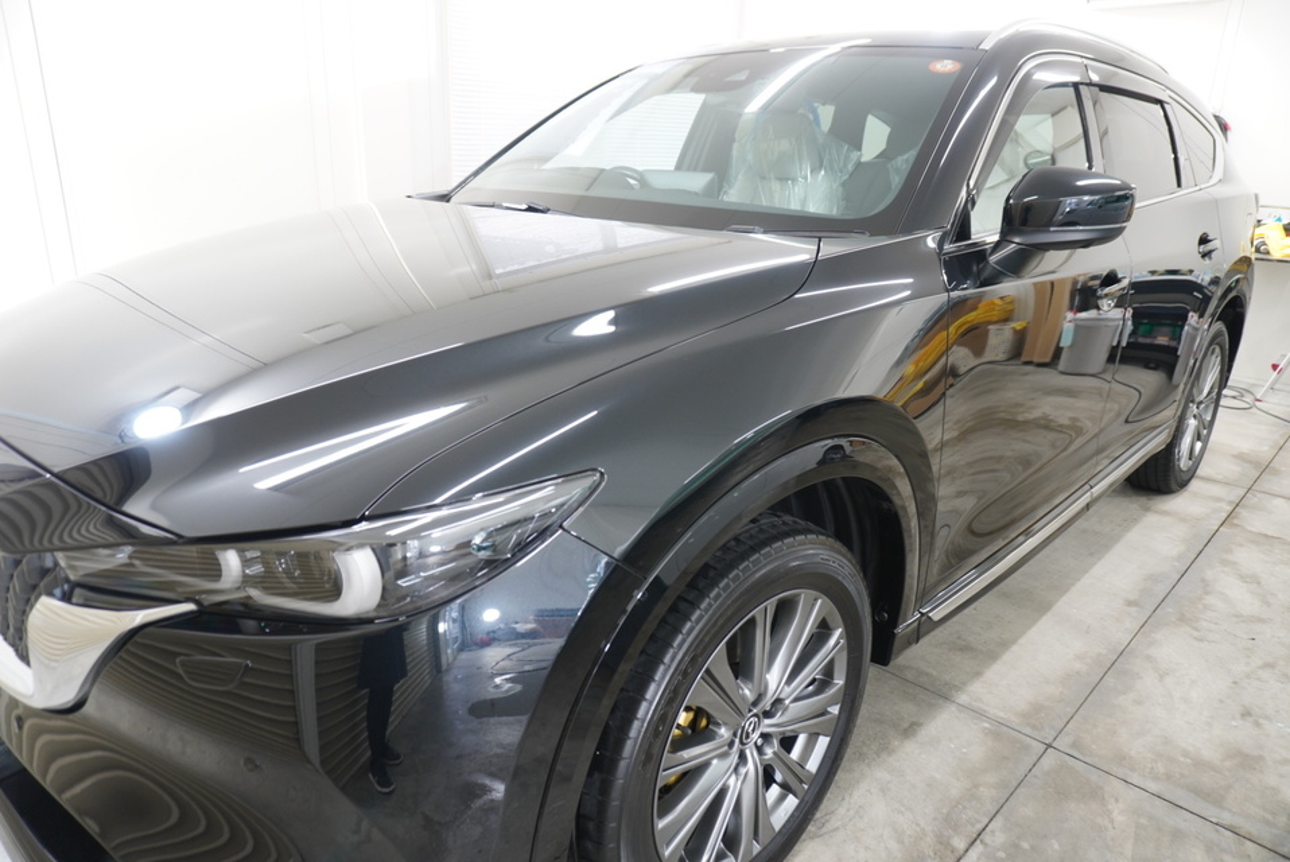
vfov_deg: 53.2
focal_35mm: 24
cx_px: 645
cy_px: 431
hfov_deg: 73.7
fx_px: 860
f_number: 3.5
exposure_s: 1/30
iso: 320
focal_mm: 16
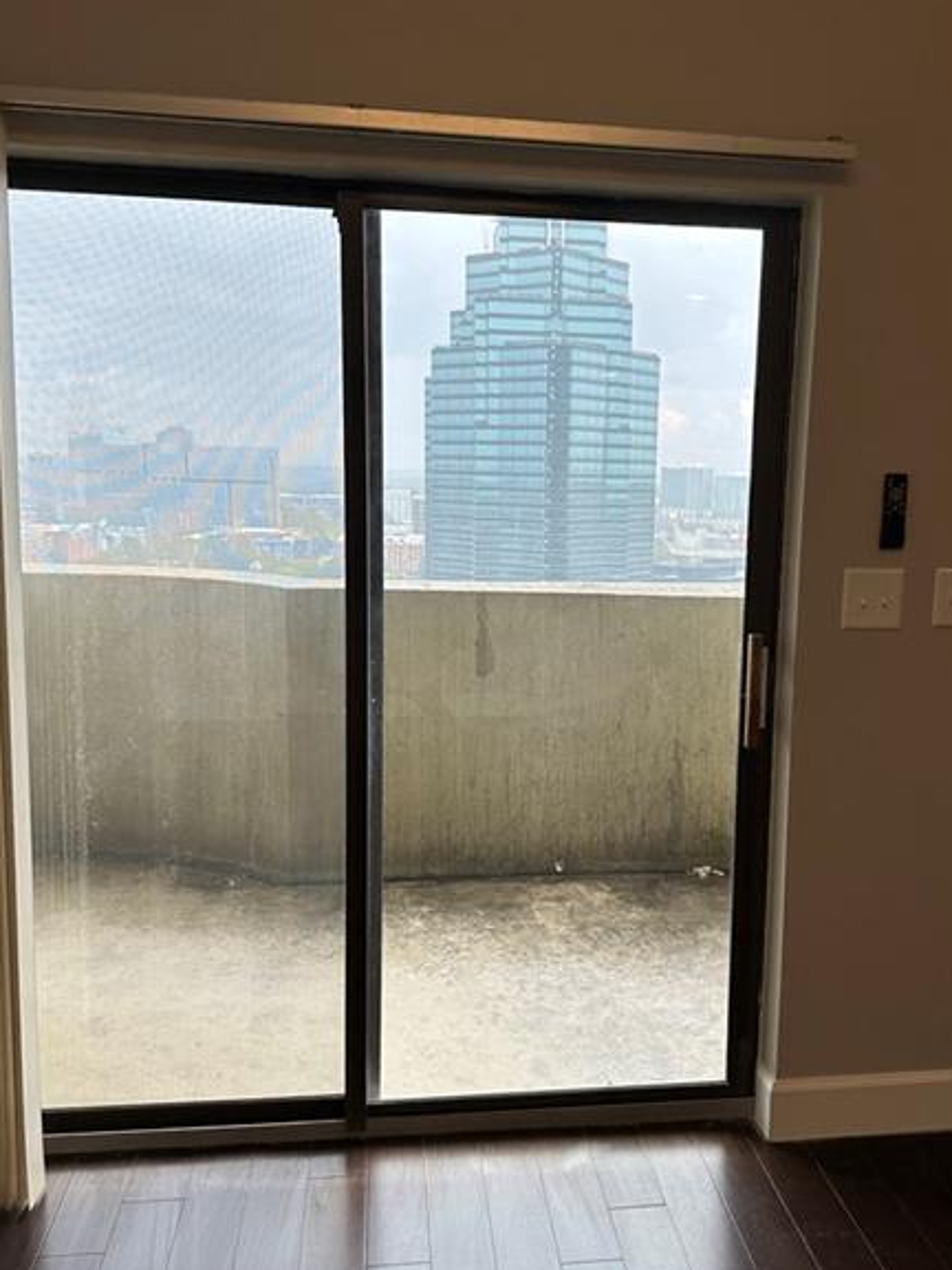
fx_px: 1173
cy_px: 628
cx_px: 562
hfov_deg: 44.0
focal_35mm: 32
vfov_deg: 56.8
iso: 80
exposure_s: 1/337
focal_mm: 6.86
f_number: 1.78
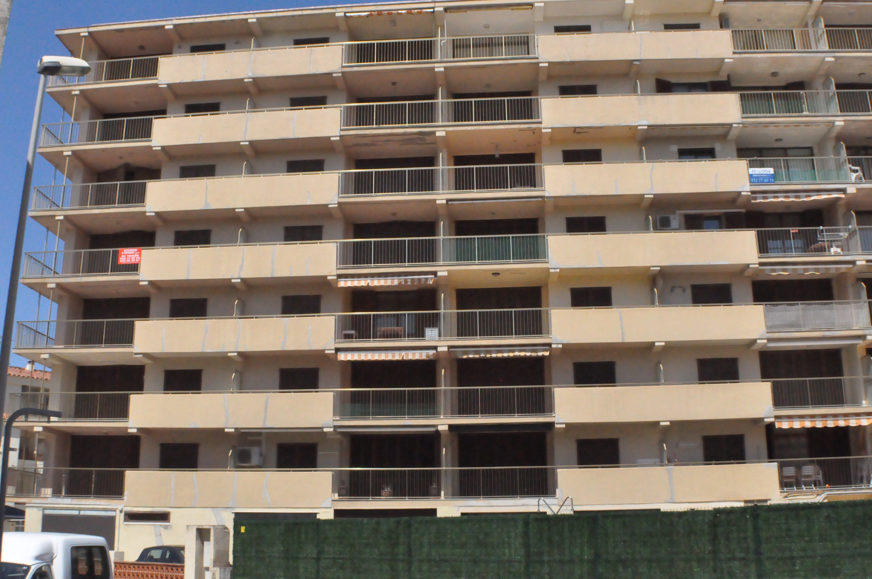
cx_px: 436
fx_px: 1161
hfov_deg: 41.2
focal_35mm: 48
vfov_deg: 28.0
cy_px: 290
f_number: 18
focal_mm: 32
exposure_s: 1/4000
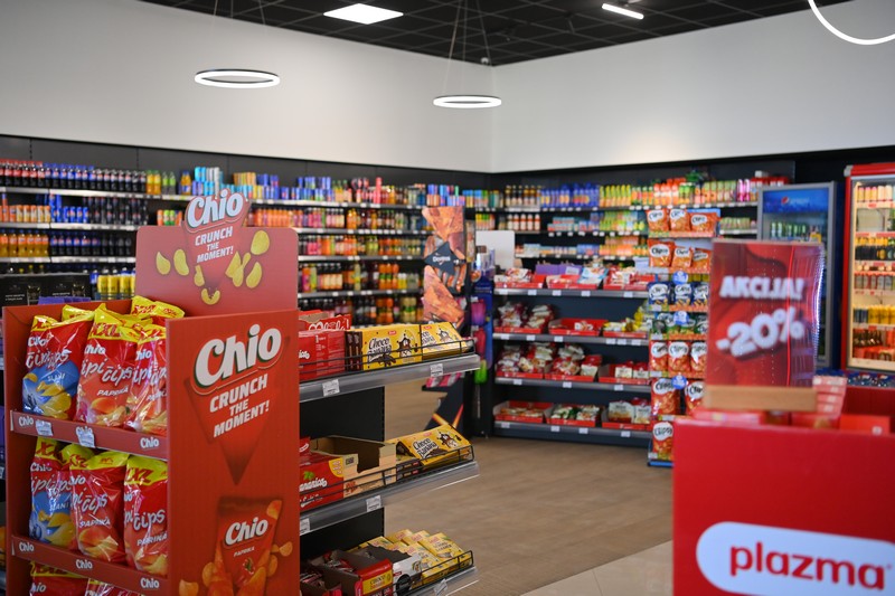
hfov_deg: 48.5
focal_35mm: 40
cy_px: 298
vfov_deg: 33.4
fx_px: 994
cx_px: 448
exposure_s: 1/400
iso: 1600
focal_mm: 40
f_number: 2.8
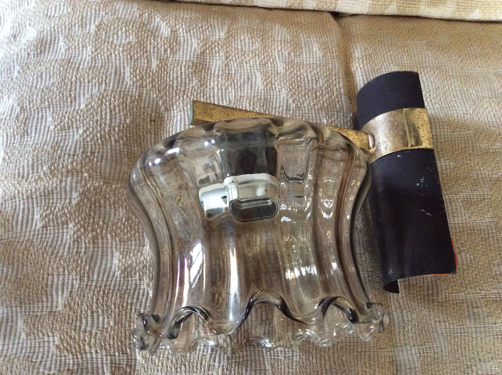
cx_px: 251
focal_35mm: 32
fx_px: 463
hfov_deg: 56.9
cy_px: 188
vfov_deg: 44.1
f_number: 2.4
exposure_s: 1/25
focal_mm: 3.3
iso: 250
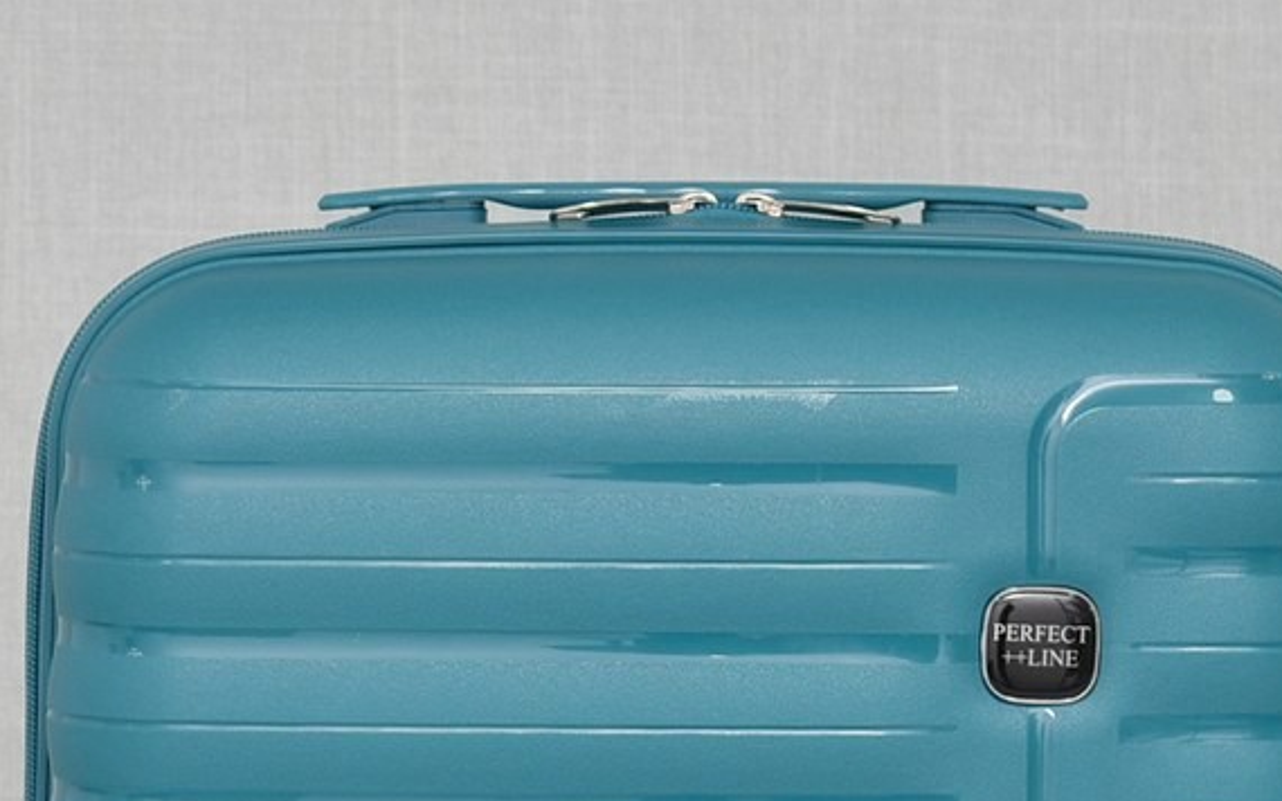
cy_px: 668
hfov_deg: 11.1
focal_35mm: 189
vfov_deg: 6.9
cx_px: 666
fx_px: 6607
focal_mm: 55
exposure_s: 1/60
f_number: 5.6
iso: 100
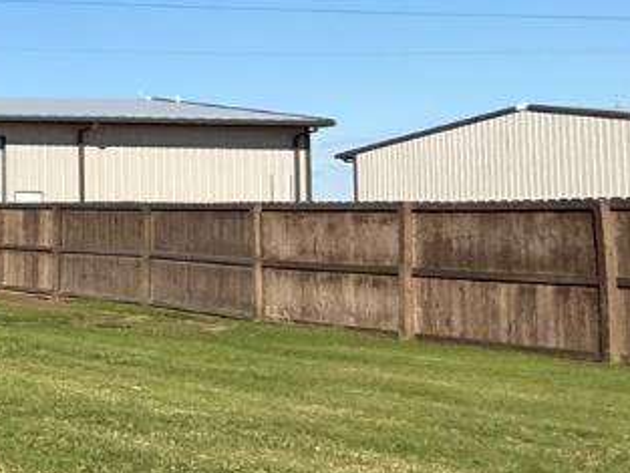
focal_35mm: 67
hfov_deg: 17.1
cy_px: 132
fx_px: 1220
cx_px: -739
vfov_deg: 21.8
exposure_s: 1/2611
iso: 50
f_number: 2.2
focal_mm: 2.22
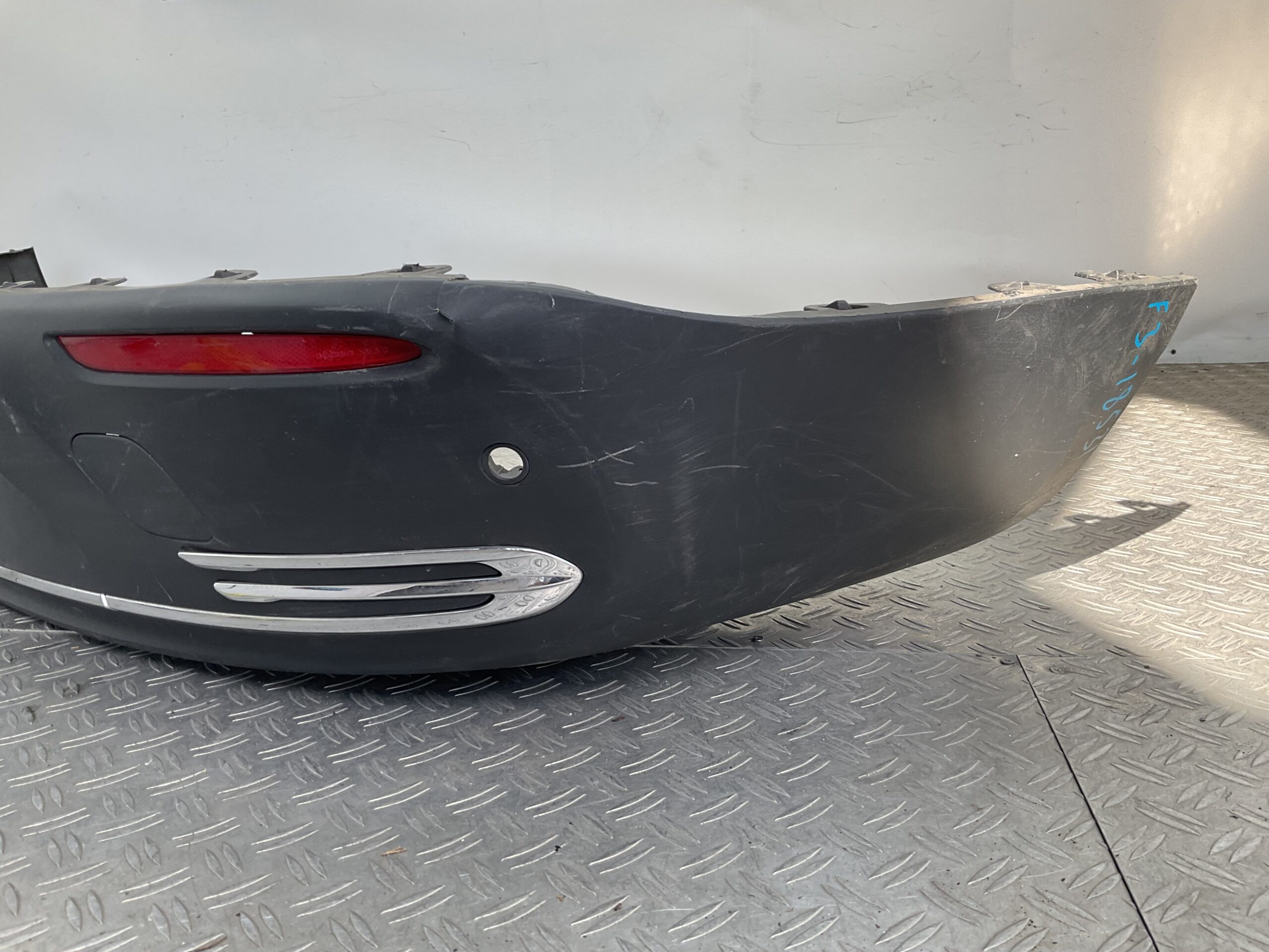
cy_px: 476
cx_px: 634
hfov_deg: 61.7
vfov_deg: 48.2
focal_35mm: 29
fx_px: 1063
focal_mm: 3
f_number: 1.8
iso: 16
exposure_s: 1/125
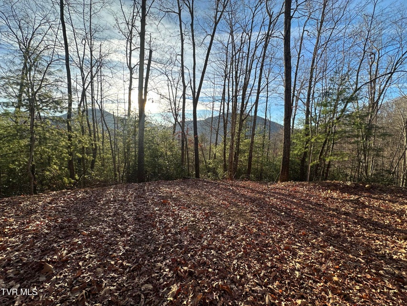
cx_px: 204
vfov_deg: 85.7
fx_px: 165
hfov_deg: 102.1
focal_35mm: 14
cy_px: 153
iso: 40
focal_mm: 2.22
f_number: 2.2
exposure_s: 1/540
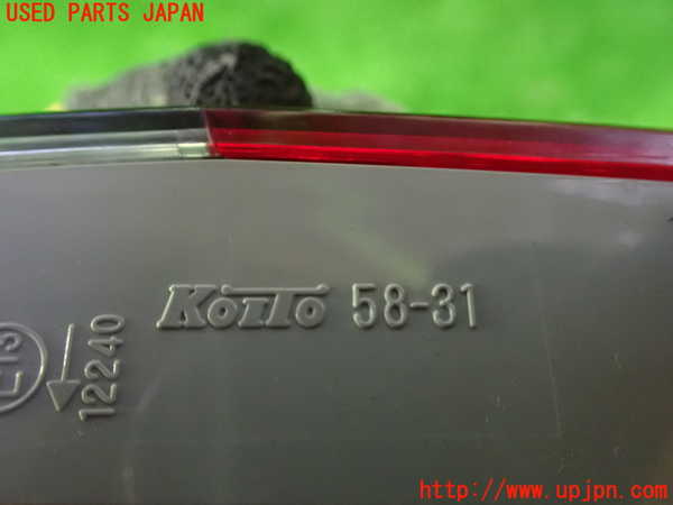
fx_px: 583
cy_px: 252
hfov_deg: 60.0
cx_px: 336
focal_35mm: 30
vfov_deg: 46.8
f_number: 2.3
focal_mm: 5.4
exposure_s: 1/20
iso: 1600
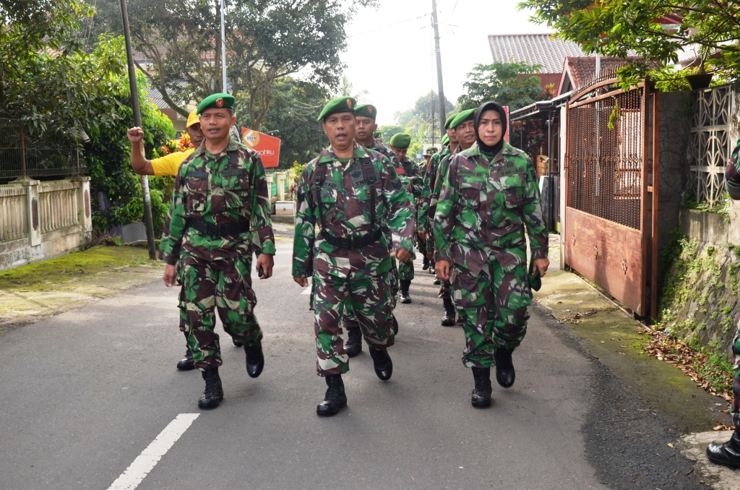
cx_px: 370
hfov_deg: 46.5
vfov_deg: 31.7
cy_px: 245
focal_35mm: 42
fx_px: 861
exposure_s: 1/100
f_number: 5.6
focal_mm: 28
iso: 100
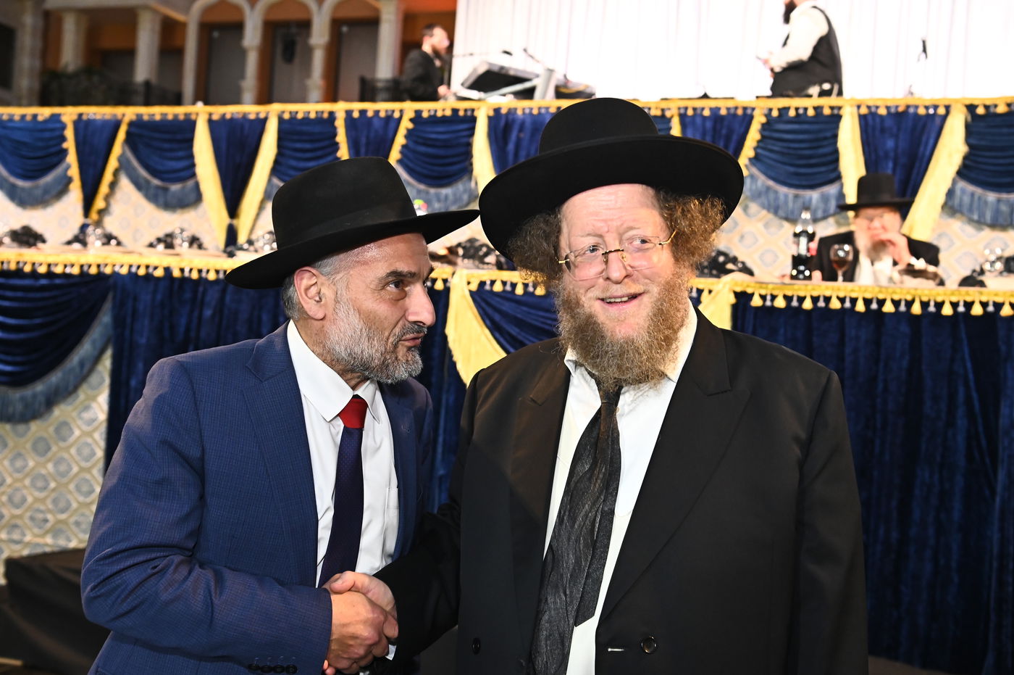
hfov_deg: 41.1
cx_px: 507
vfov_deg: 28.0
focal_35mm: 48
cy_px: 338
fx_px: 1351
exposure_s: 1/200
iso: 3200
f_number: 5
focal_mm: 48
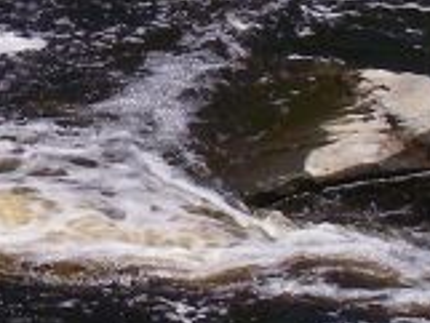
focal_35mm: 189
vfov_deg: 7.9
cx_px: -219
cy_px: 72
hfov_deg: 10.1
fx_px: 2350
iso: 64
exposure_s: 1/250
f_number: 6.6
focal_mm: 6.3
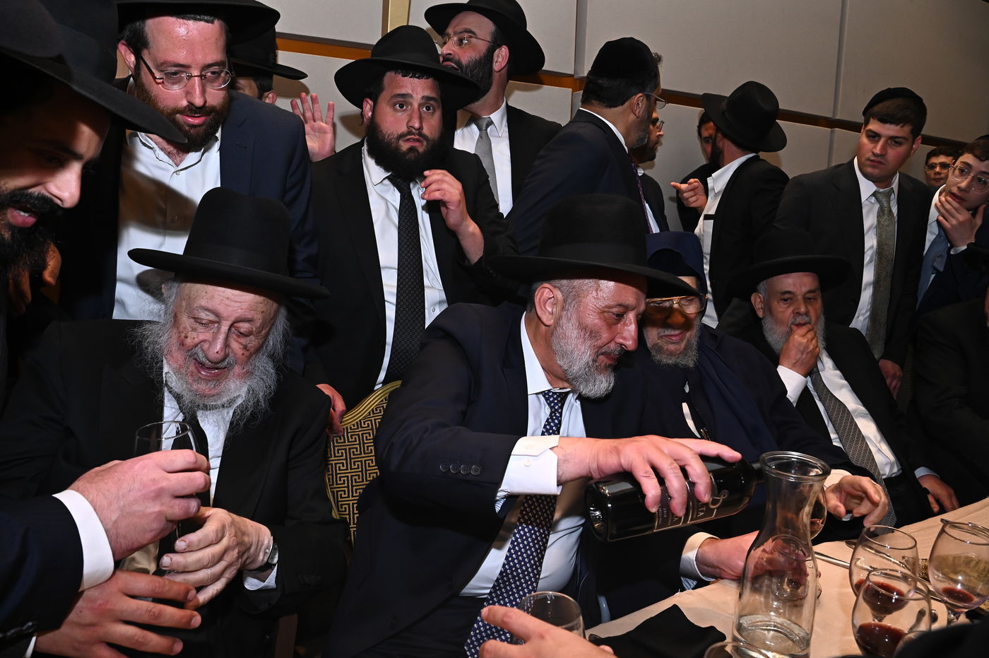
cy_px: 329
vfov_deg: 53.1
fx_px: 659
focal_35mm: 24
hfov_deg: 73.8
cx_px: 494
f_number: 9
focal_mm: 24
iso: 2000
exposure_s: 1/200
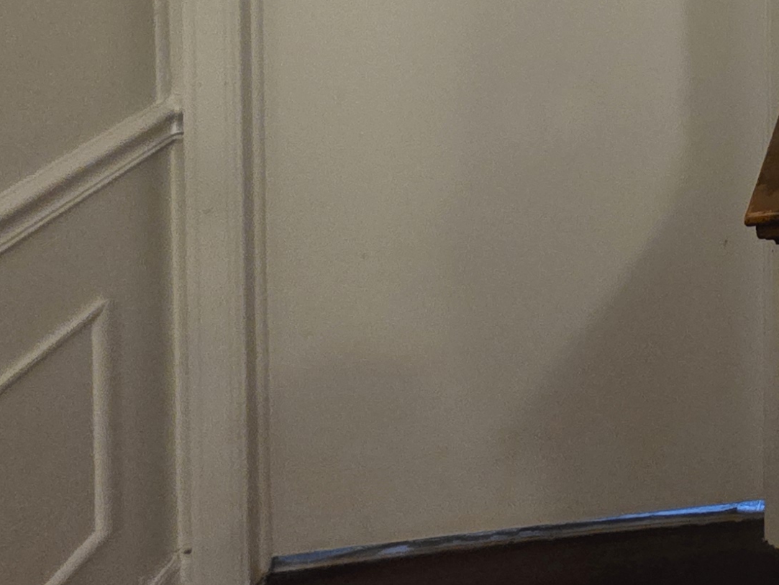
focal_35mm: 48
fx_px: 1081
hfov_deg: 29.4
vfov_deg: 23.3
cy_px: -329
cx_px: 1080
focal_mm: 2.2
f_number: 1.9
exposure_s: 1/60
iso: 1250
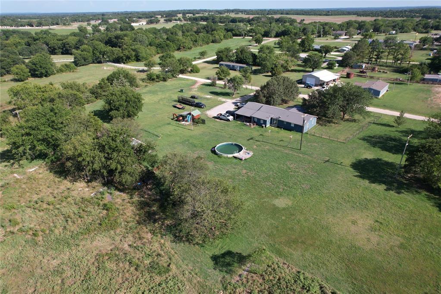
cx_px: 220
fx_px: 269
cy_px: 147
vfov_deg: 57.2
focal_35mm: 22
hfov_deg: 78.6
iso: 100
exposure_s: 1/1000
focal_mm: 8.38
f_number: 2.8
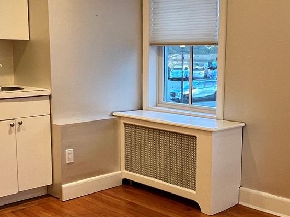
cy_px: 128
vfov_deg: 30.2
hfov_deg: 39.6
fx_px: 402
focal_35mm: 48
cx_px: 166
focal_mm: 1.57
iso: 125
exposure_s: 1/60
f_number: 1.8
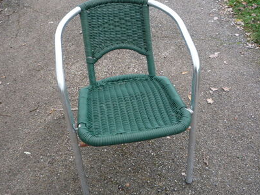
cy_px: 94
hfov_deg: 51.3
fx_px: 270
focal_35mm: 36
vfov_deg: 39.7
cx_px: 133
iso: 100
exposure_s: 1/50
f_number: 3.3
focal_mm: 5.2
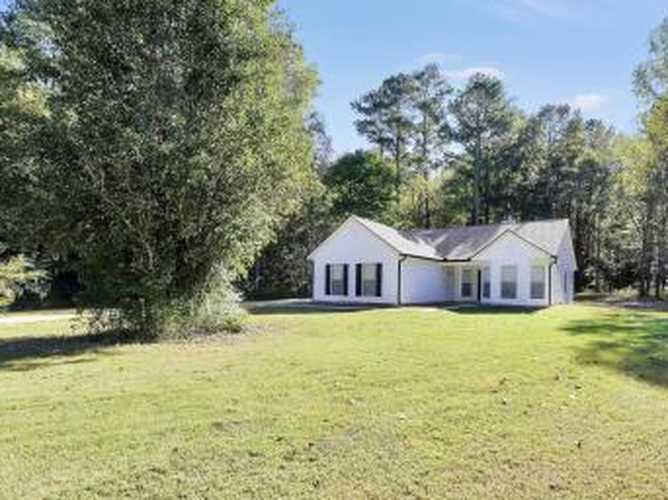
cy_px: 285
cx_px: 398
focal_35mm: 19
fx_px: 366
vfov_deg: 68.3
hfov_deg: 83.7
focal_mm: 10
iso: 100
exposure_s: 1/100
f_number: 7.1
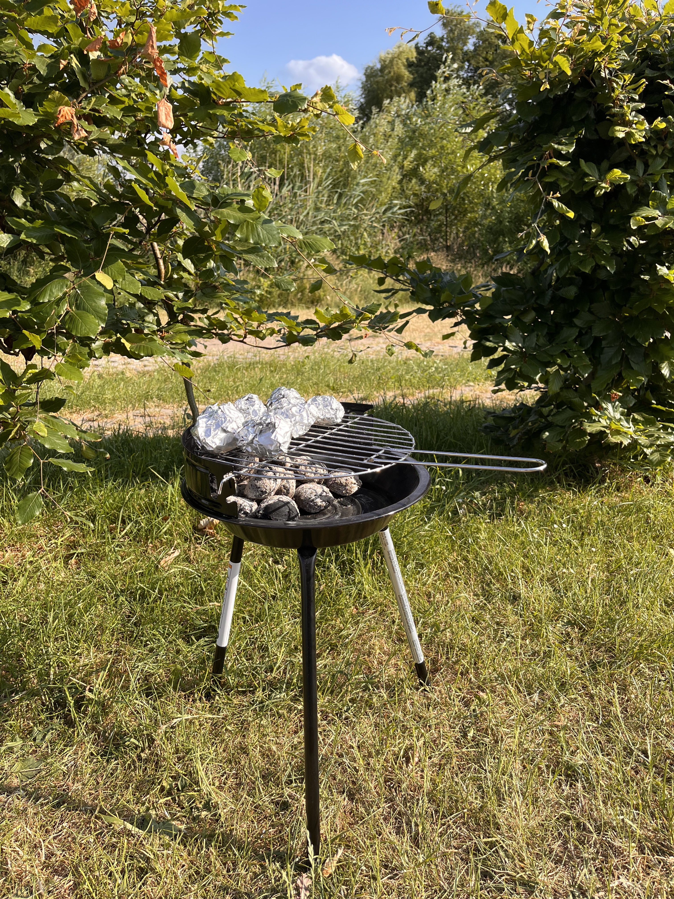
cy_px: 450
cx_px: 337
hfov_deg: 53.1
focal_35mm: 26
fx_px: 675
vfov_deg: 67.3
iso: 50
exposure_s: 1/1294
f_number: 1.6
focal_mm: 5.1
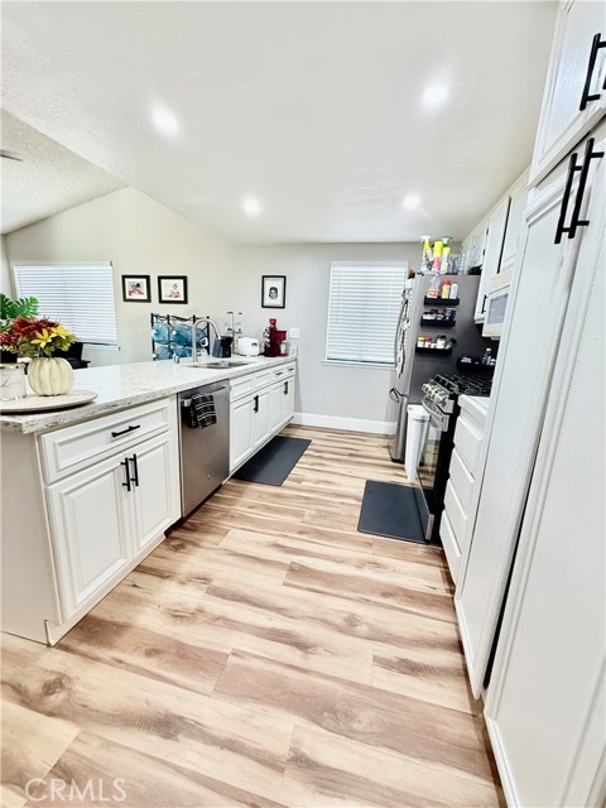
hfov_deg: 85.7
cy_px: 404
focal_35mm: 14
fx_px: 327
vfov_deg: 102.1
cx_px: 303
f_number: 2.2
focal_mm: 2.22
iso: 320
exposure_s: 1/120
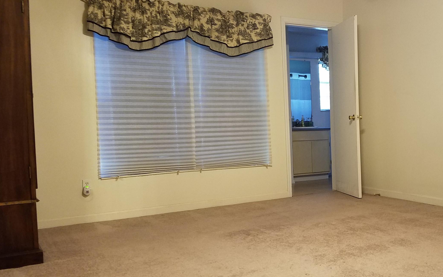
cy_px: 137
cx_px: 320
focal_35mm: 40
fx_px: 483
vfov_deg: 32.0
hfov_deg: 47.8
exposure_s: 1/24
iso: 160
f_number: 1.7
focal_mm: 4.2
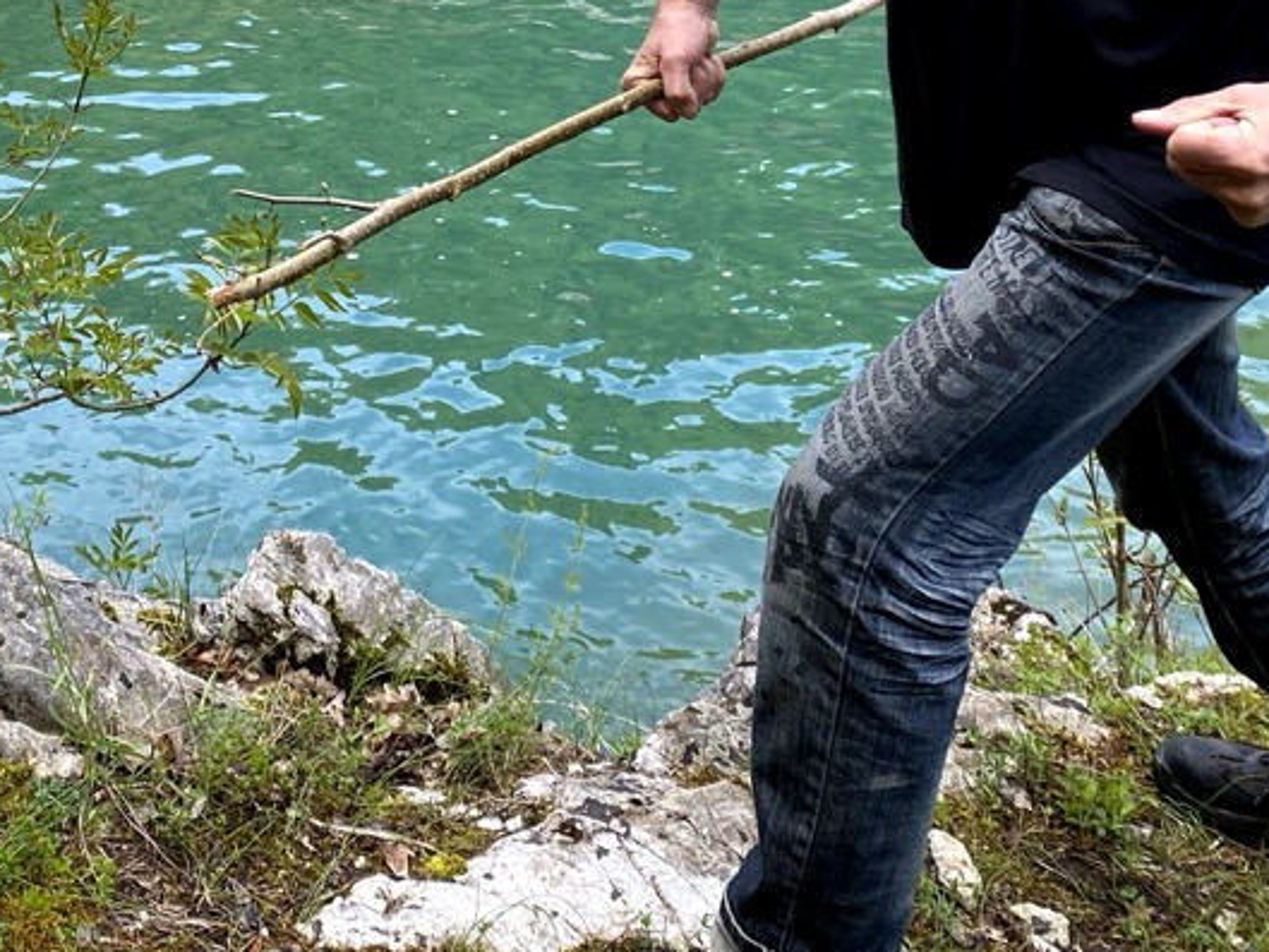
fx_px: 2163
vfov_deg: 23.5
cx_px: 374
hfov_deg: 32.3
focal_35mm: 59
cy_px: -62
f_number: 1.8
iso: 32
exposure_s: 1/344
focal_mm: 4.25
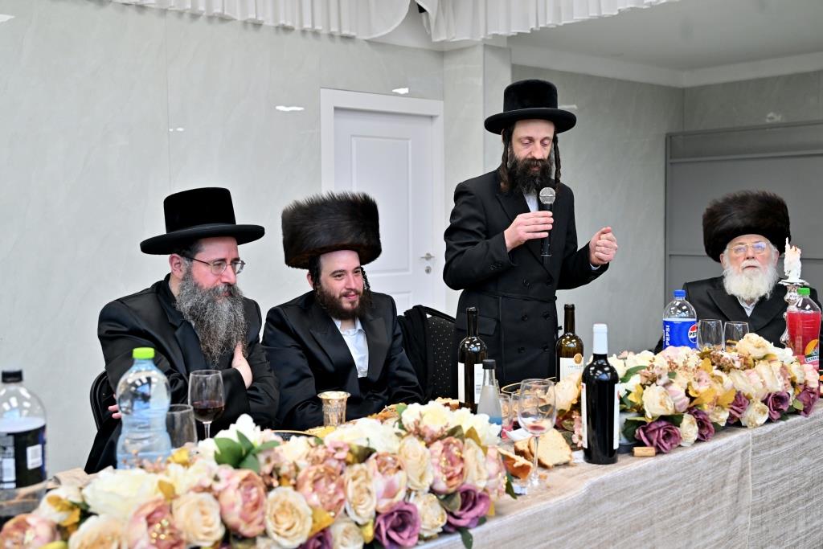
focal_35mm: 37
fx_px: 846
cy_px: 274
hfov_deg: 51.9
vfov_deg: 36.0
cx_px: 412
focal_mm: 37
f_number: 4
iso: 500
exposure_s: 1/250
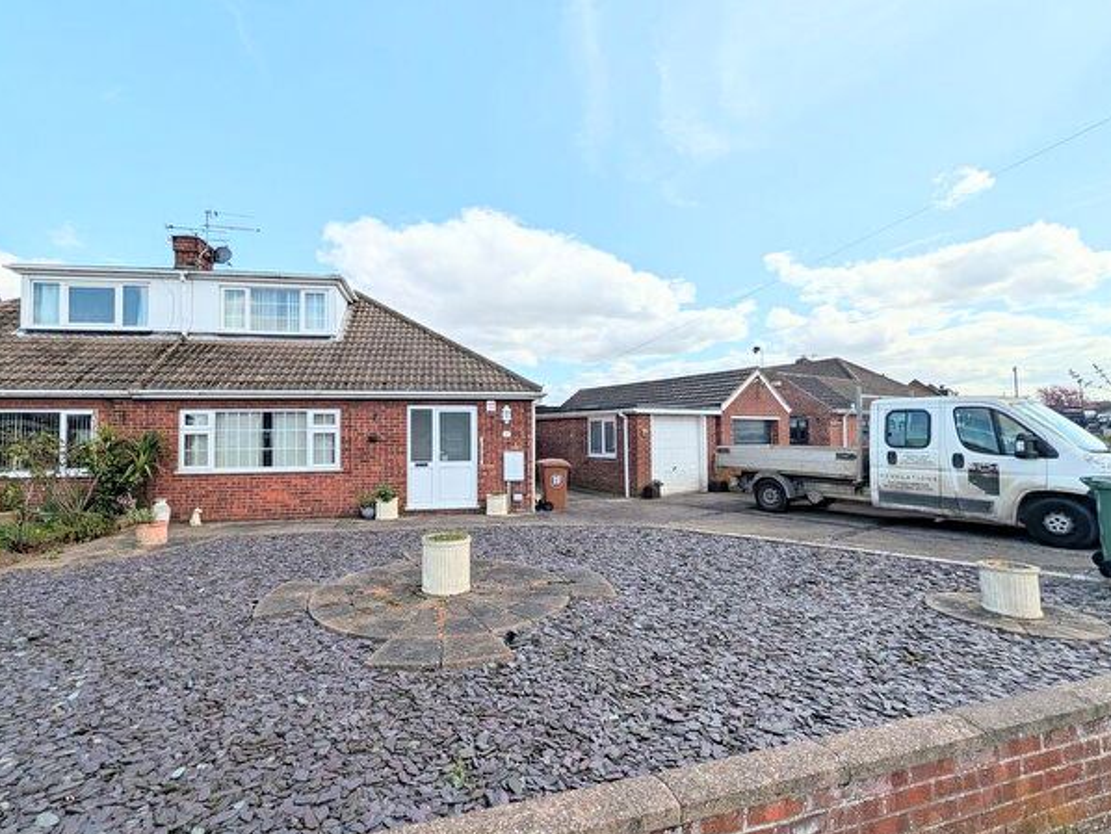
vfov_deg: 85.7
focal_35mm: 14
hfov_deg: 101.9
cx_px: 516
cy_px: 413
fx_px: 450
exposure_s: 1/4505
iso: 54
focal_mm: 2.02
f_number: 1.7
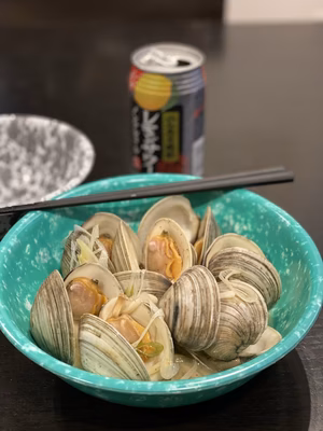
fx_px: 647
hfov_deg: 28.0
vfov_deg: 36.8
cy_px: 216
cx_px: 162
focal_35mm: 52
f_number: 2
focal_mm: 6
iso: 250
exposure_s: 1/40
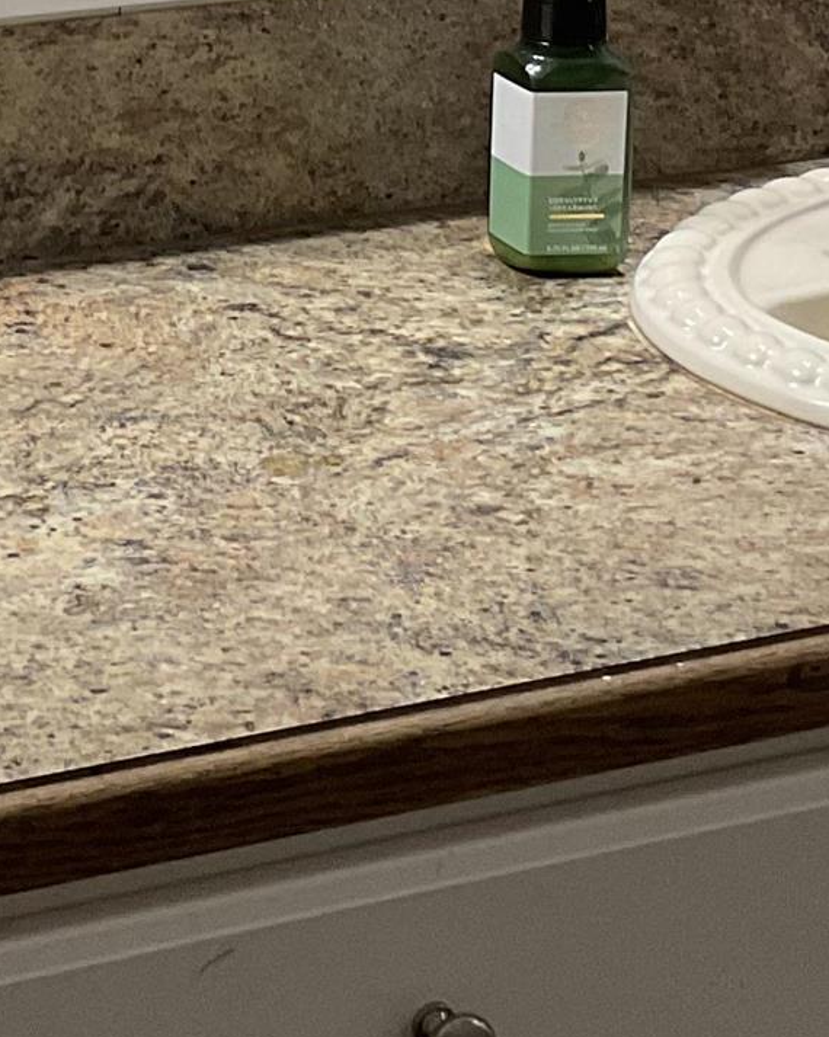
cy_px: 10
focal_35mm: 122
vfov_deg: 15.5
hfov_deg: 12.6
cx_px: 134
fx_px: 3743
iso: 80
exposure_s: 1/60
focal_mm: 3
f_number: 1.8
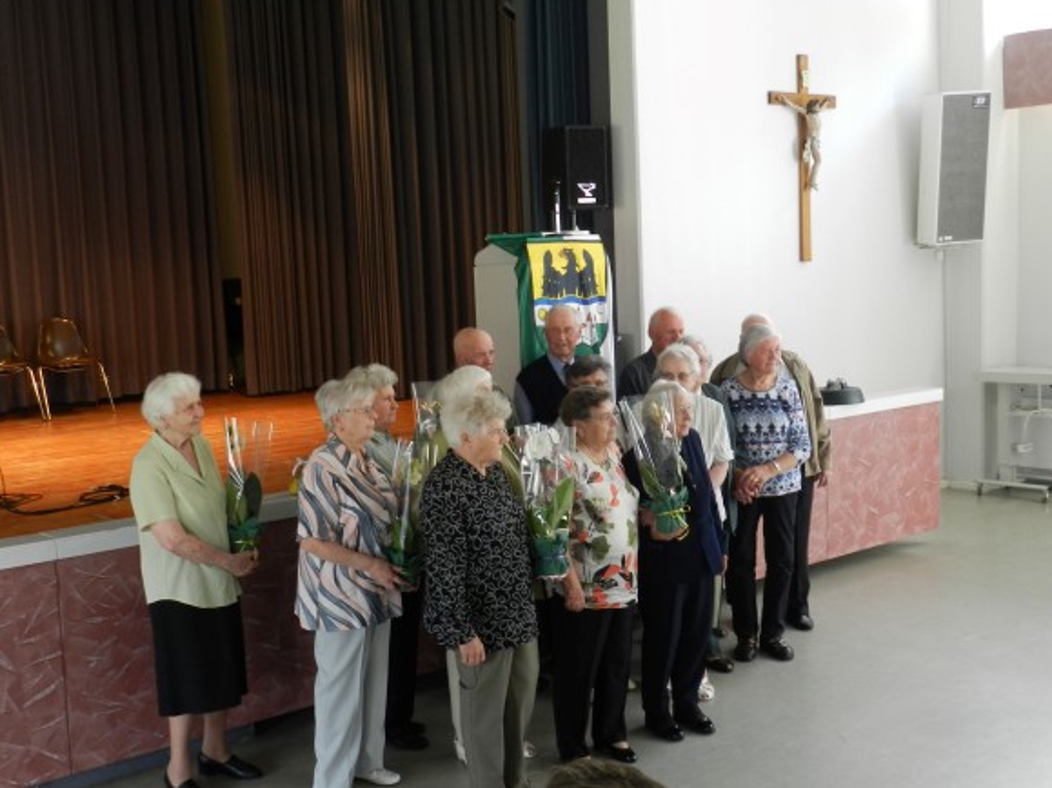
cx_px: 474
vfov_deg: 34.3
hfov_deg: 44.7
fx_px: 1276
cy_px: 412
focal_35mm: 42
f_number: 4
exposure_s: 1/30
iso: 250
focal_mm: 6.7
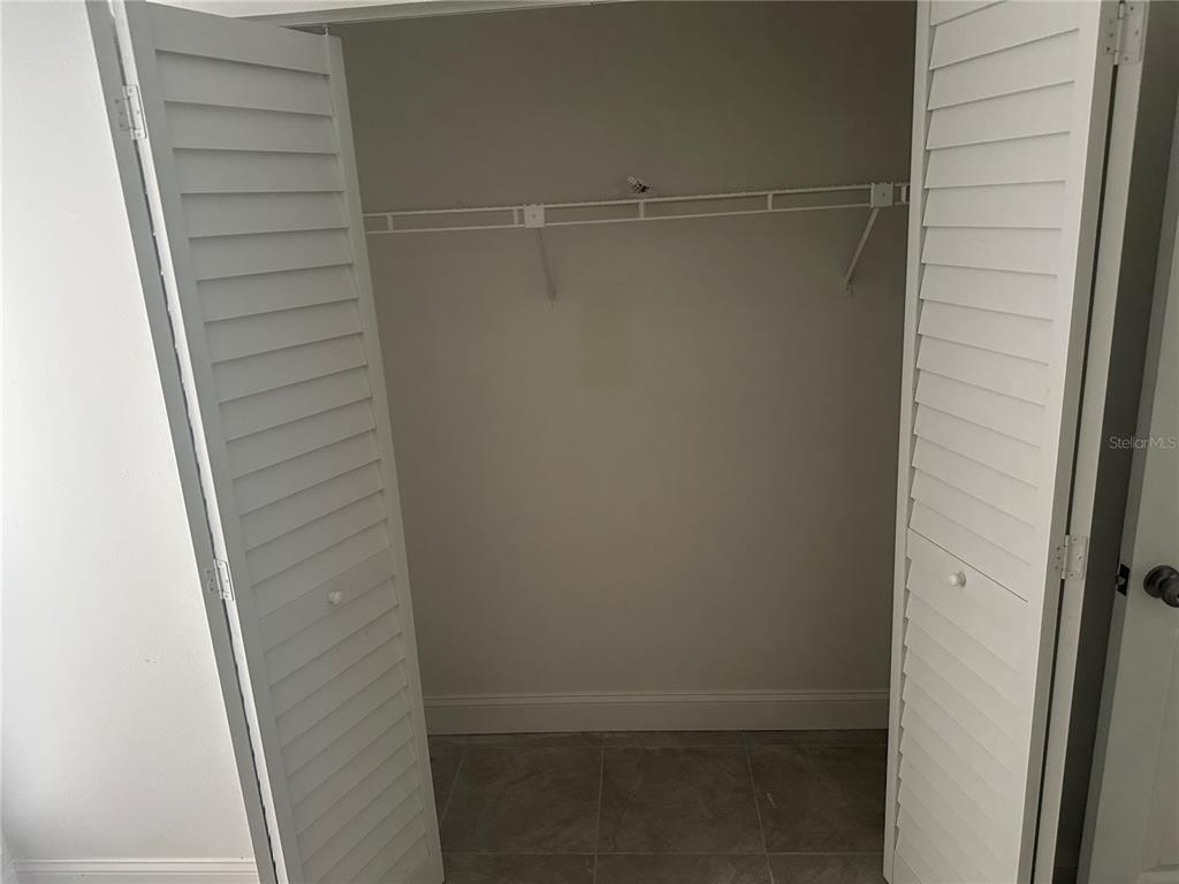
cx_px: 590
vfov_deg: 56.8
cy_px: 442
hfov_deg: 71.6
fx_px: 817
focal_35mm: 24
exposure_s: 1/60
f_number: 1.78
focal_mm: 6.86
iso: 320
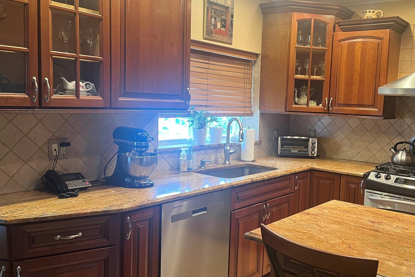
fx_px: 403
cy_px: 147
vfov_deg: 37.8
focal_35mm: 35
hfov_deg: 53.7
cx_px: 264
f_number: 1.6
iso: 250
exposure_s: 1/60
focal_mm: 5.1
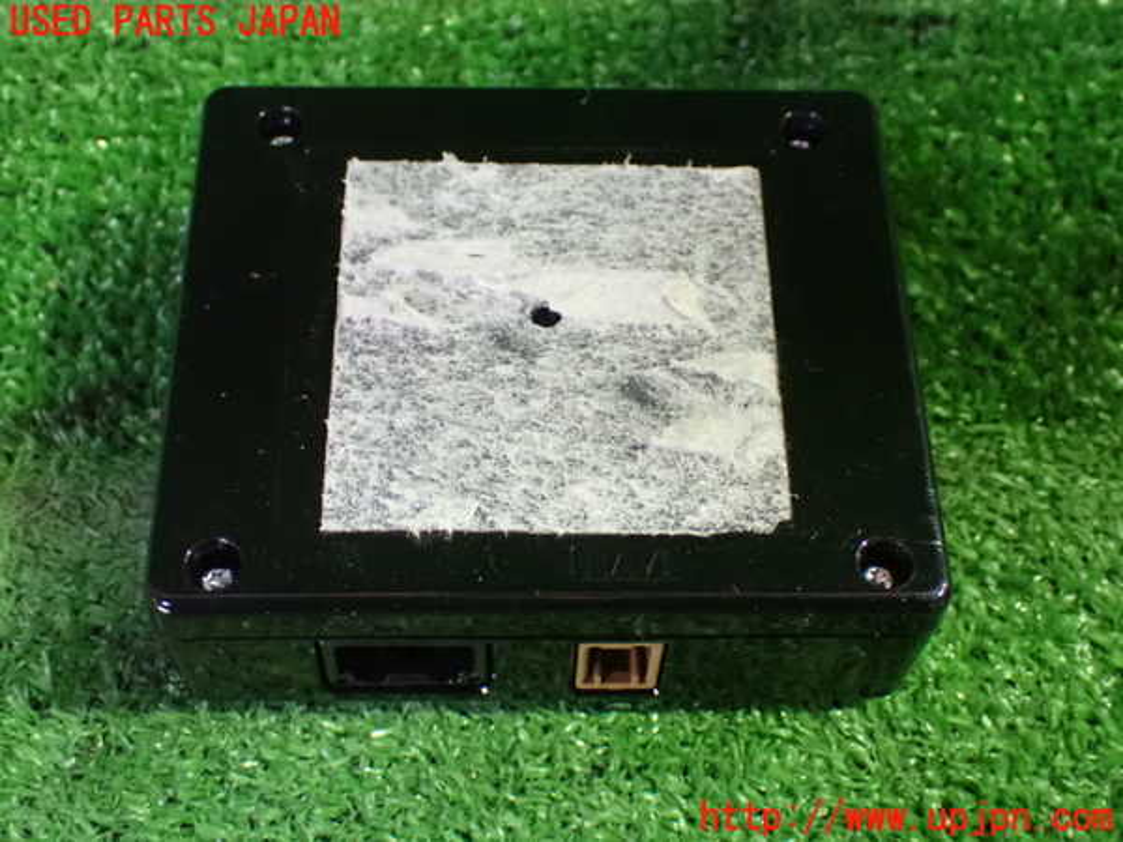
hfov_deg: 38.2
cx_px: 562
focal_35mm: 50
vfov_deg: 29.1
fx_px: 1622
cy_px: 421
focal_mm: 9.01
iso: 1600
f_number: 3.2
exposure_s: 1/40
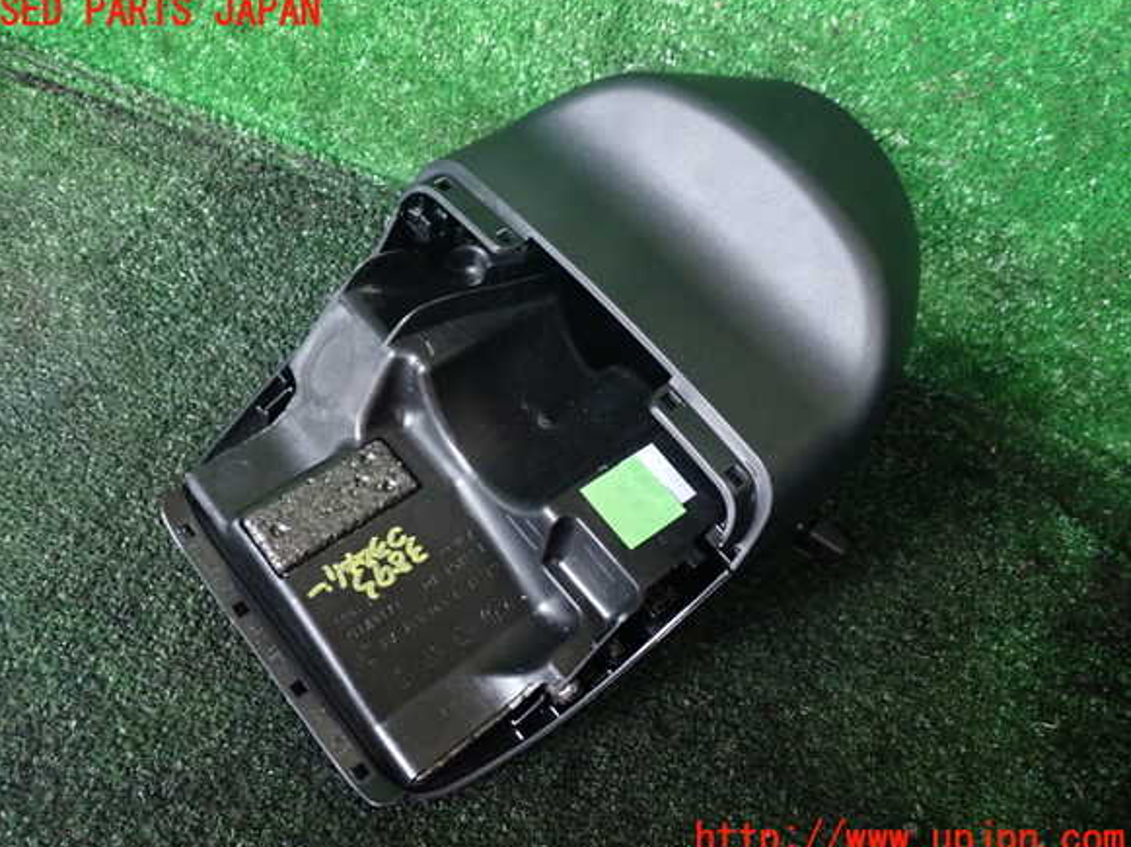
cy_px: 426
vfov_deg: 45.4
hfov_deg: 58.4
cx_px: 551
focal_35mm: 31
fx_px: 1012
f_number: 2.3
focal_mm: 5.4
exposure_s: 1/13
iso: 800
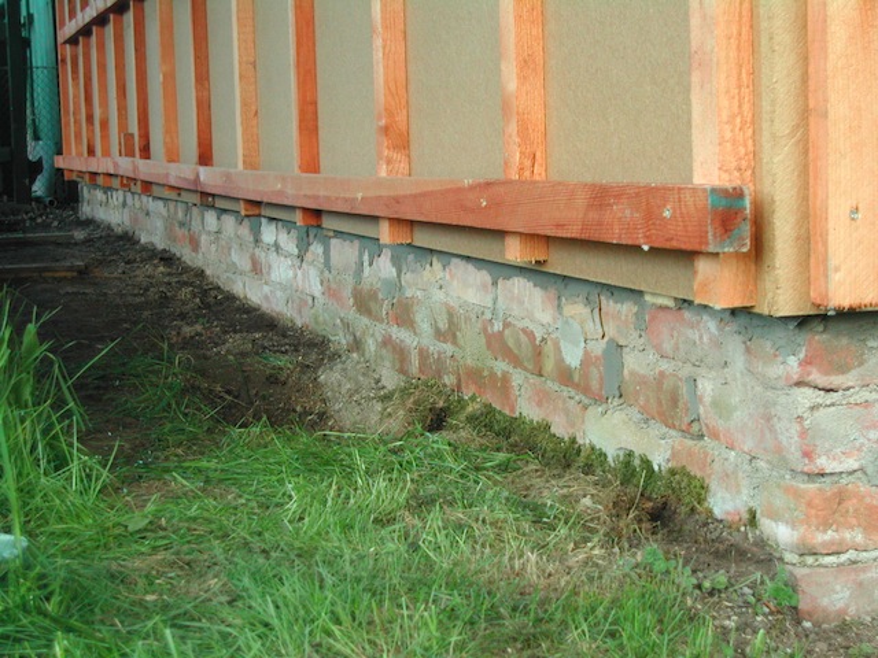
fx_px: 1699
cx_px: 439
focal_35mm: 67
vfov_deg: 21.9
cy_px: 329
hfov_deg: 29.0
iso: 178
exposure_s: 1/60.3
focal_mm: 14.2
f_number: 3.7
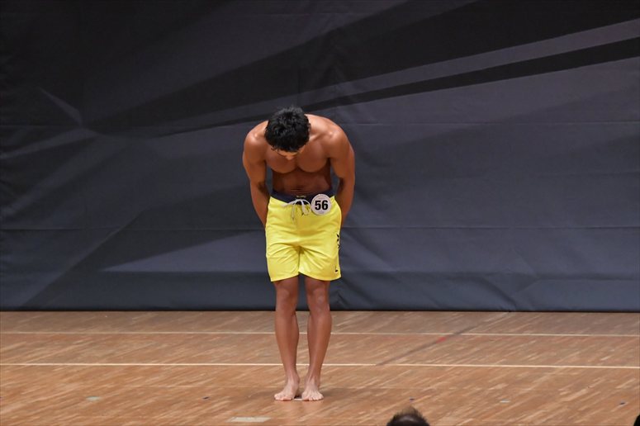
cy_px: 213
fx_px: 5064
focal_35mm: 285
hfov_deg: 7.2
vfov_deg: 4.8
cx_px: 320
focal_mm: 190
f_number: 5.6
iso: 6400
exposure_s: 1/400
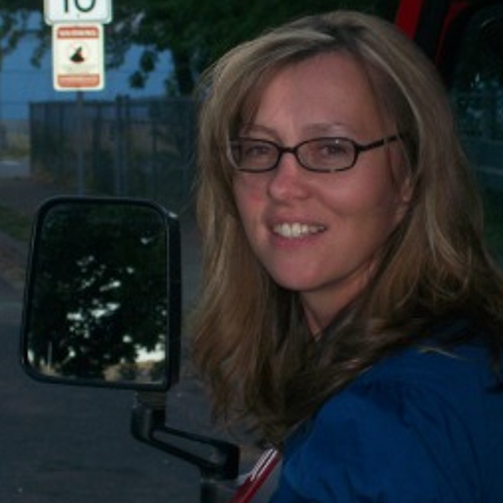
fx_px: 2795
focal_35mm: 170
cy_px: 248
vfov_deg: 10.3
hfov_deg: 10.3
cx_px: 342
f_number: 4.8
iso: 80
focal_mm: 18
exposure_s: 1/125
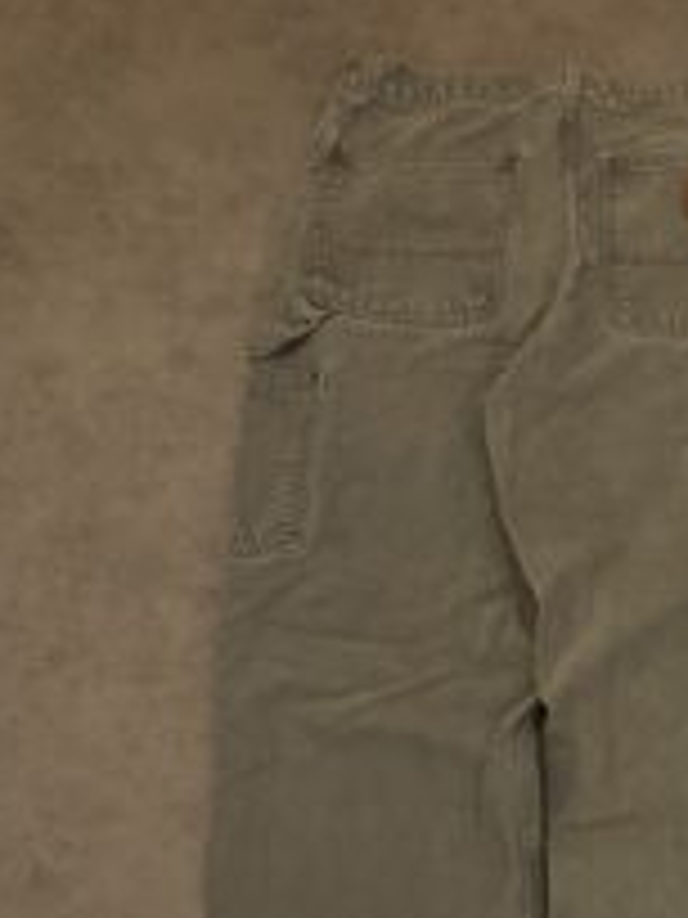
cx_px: 549
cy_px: 734
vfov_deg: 38.9
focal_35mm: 47
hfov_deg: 30.2
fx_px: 1246
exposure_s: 1/25
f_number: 1.78
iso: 800
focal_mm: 6.76
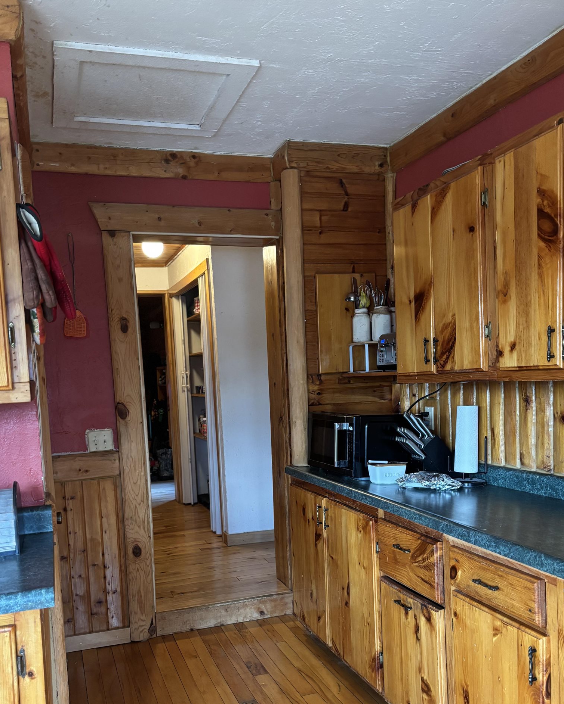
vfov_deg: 56.7
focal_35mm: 31
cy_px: 429
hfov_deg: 47.1
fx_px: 647
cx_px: 256
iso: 400
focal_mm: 5.96
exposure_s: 1/40
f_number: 1.6
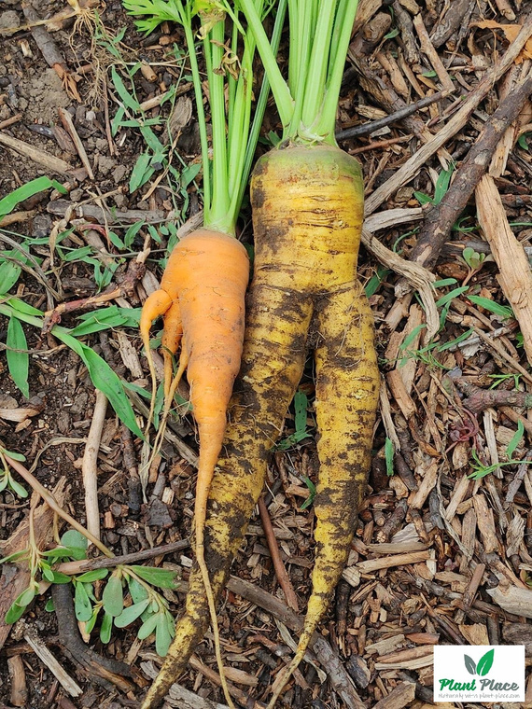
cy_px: 354
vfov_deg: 36.8
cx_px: 266
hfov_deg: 28.0
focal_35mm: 52
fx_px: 1066
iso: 50
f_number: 1.8
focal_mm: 4.81
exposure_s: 1/149
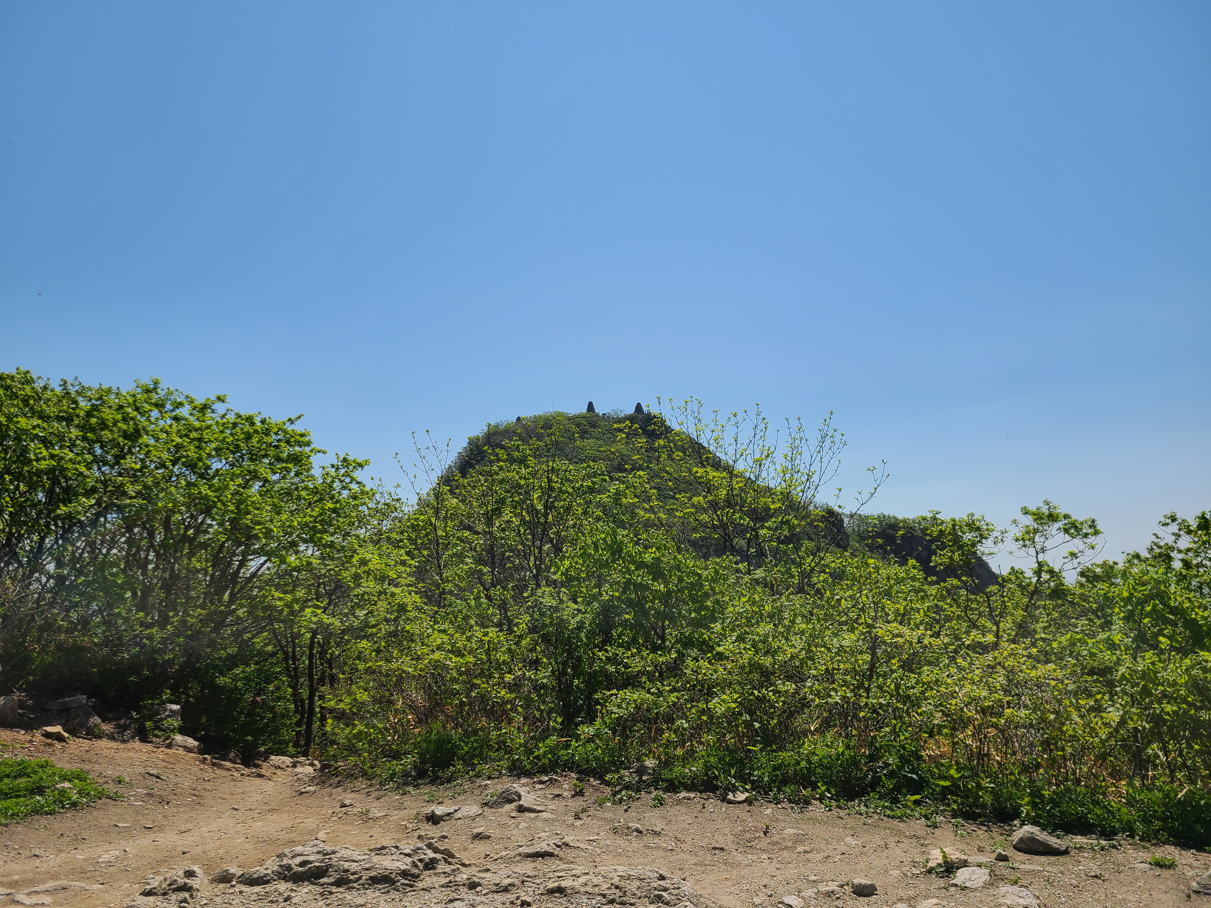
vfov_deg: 53.1
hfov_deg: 67.3
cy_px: 454
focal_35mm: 26
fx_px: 910
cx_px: 606
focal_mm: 5.4
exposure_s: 1/4820
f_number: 1.8
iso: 40
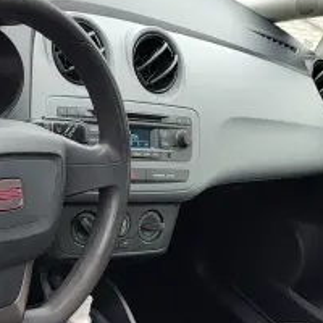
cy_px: 260
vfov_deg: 26.0
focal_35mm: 65
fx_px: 686
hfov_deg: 26.3
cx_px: 100
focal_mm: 5.56
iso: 203
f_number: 1.8
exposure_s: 1/100
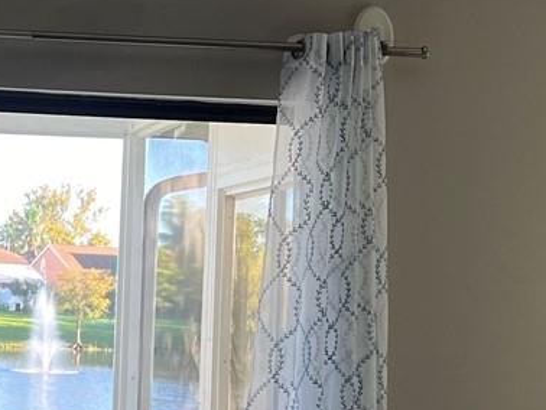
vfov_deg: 13.4
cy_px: 325
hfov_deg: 17.6
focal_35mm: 110
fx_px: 1736
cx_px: 51
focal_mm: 5.7
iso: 40
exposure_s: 1/121
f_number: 1.5
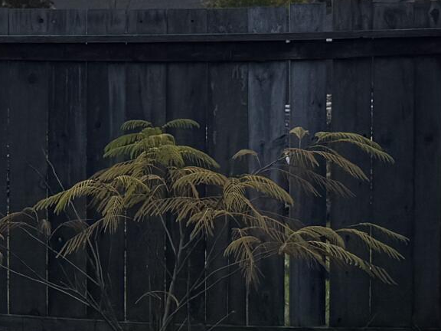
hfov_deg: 14.1
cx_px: -326
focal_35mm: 125
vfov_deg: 11.9
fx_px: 1592
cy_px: 146
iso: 80
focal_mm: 6.76
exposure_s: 1/9009
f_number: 1.78
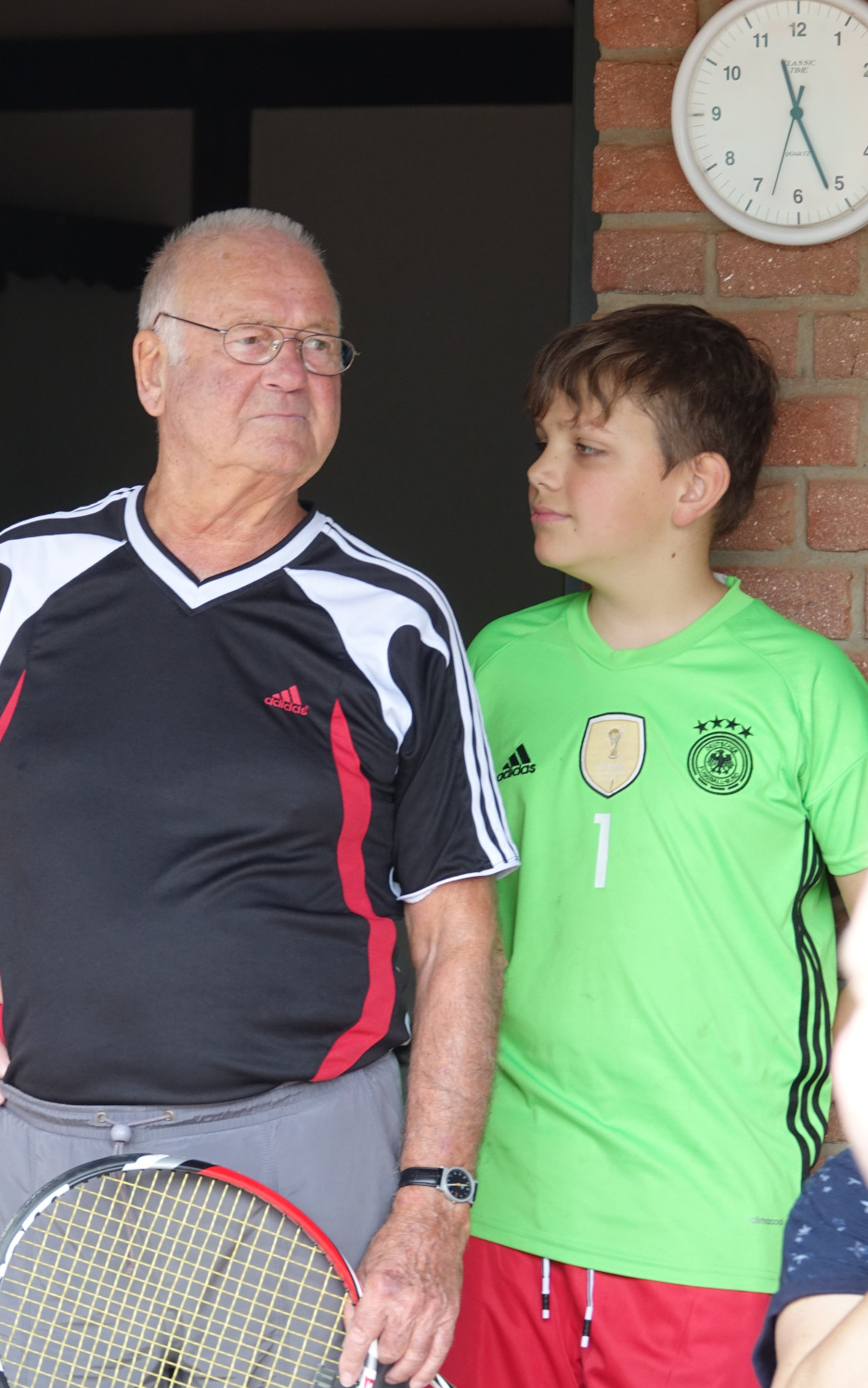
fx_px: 5375
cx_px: 407
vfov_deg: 14.7
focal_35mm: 142
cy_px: 694
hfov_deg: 9.2
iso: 200
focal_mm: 51.14
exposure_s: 1/160
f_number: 4
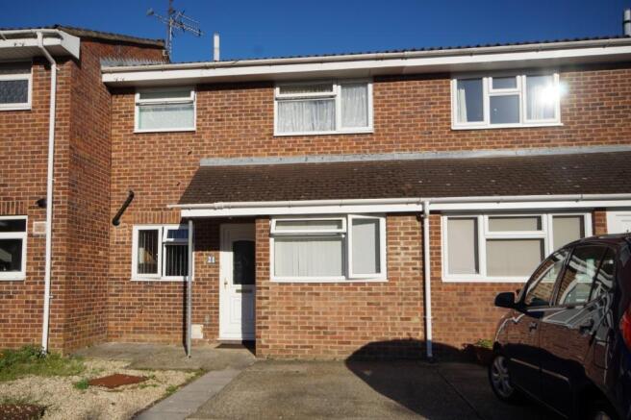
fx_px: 526
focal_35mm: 30
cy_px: 210
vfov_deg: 43.6
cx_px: 316
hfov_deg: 61.9
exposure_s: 1/200
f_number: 9
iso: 100
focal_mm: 20
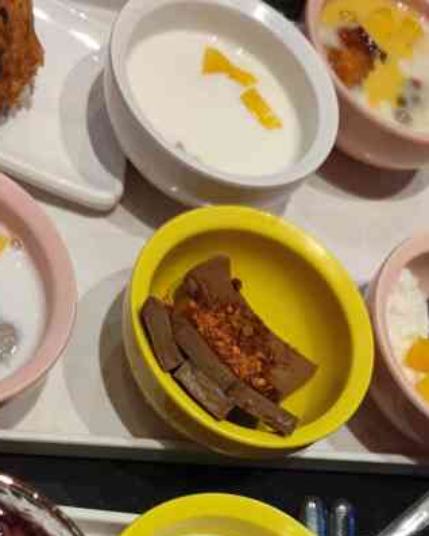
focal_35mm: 55
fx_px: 872
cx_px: 194
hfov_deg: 27.6
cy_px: 543
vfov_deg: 31.4
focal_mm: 6.72
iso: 230
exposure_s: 1/100
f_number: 1.69
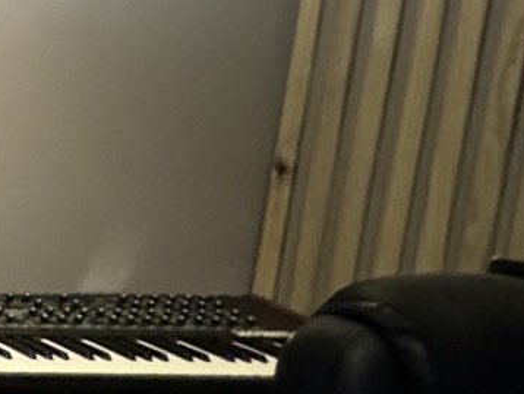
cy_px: 104
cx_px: -861
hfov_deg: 13.5
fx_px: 1136
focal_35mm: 75
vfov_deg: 19.5
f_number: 2.2
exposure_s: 1/60
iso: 1250
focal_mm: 2.22
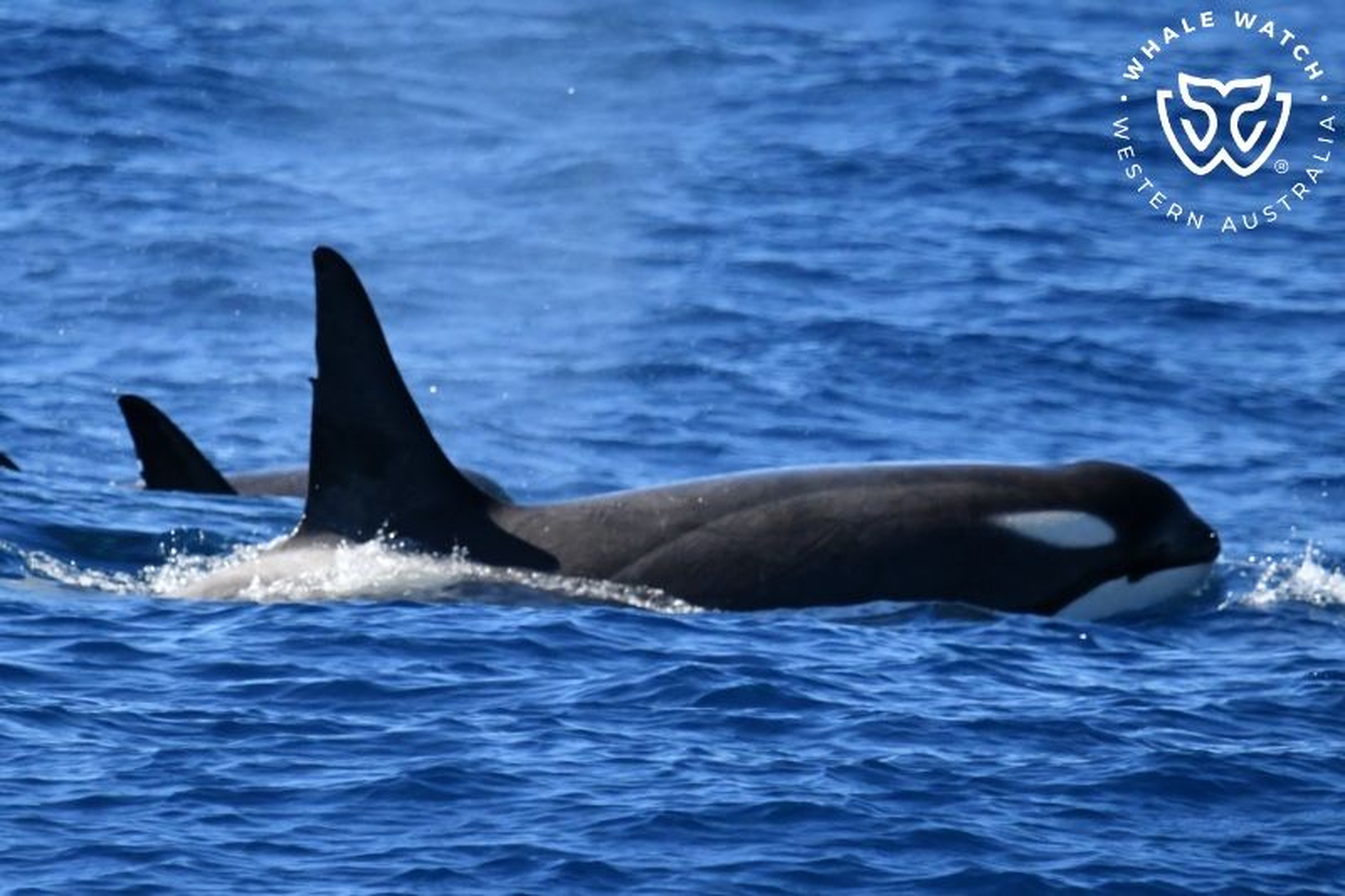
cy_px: 448
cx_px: 672
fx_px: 22411
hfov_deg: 3.4
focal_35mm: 600
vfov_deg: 2.3
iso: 2200
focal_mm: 600
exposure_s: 1/8000
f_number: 6.3
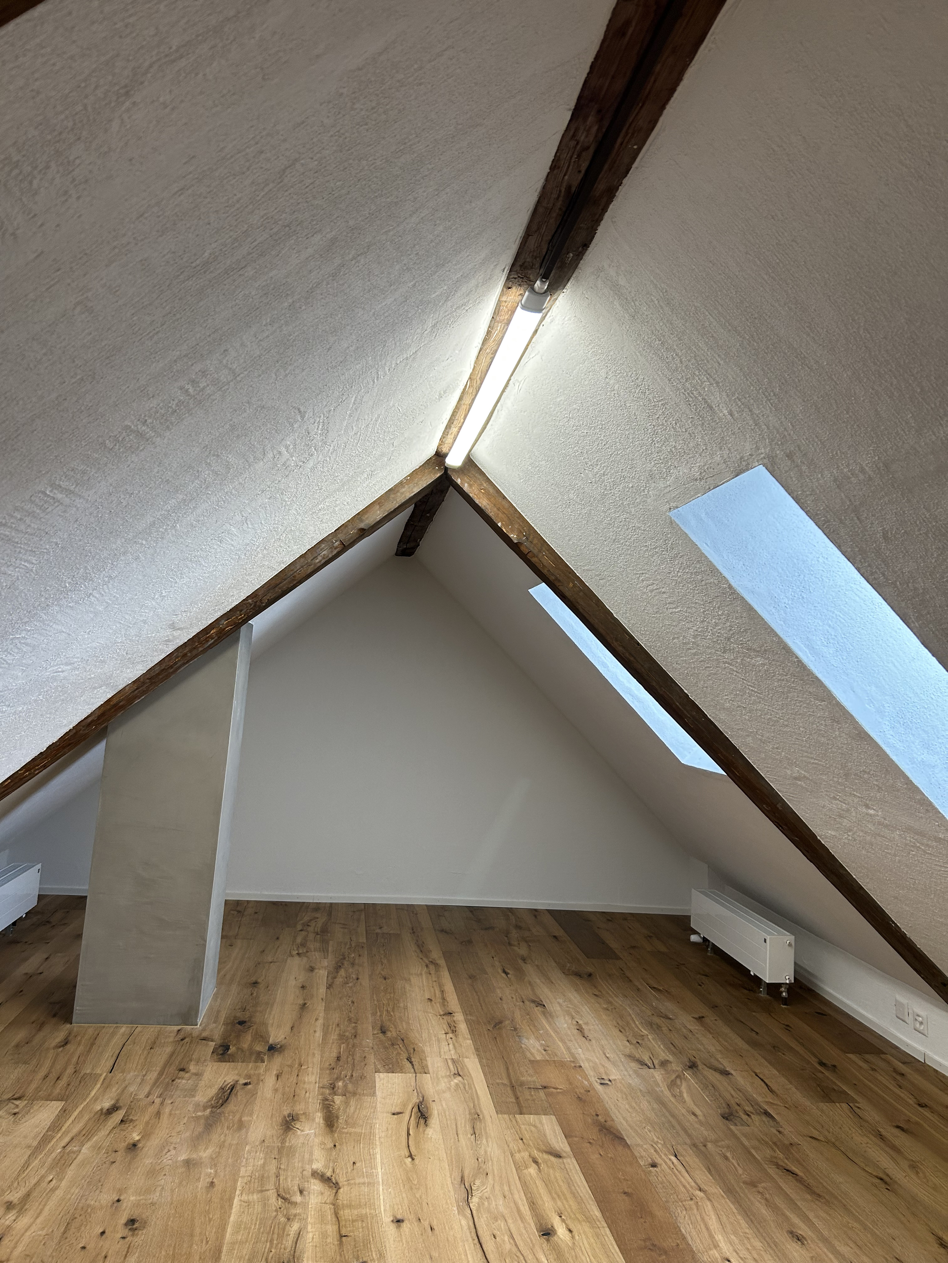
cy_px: 632
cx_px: 474
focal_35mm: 26
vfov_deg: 67.3
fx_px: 949
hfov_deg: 53.1
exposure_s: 1/100
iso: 100
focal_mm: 5.7
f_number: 1.5
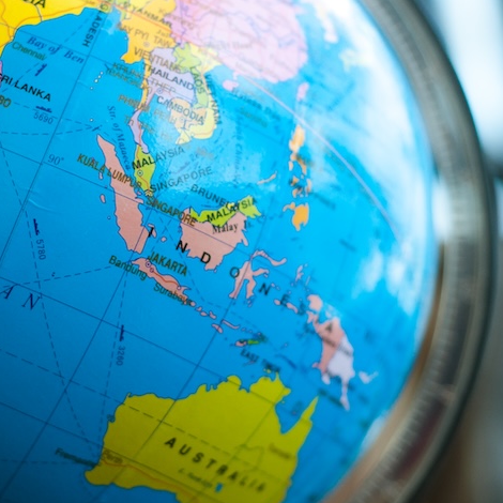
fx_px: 2006
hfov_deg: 14.2
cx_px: 126
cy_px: 216
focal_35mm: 122
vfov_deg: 14.3
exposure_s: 1/1000
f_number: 2.8
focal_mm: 50
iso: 640
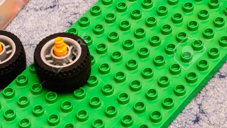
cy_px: 40
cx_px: 129
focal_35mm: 142
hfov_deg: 15.1
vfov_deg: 8.5
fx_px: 854
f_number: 5
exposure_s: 1/200
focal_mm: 50
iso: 100
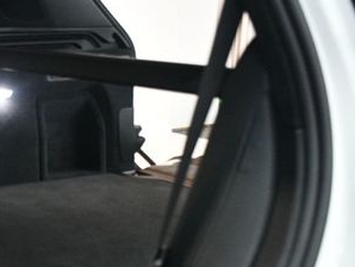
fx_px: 698
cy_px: 231
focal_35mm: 68
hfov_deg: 26.7
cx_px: -13
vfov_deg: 21.3
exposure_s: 1/80
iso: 3200
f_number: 3.5
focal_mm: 22
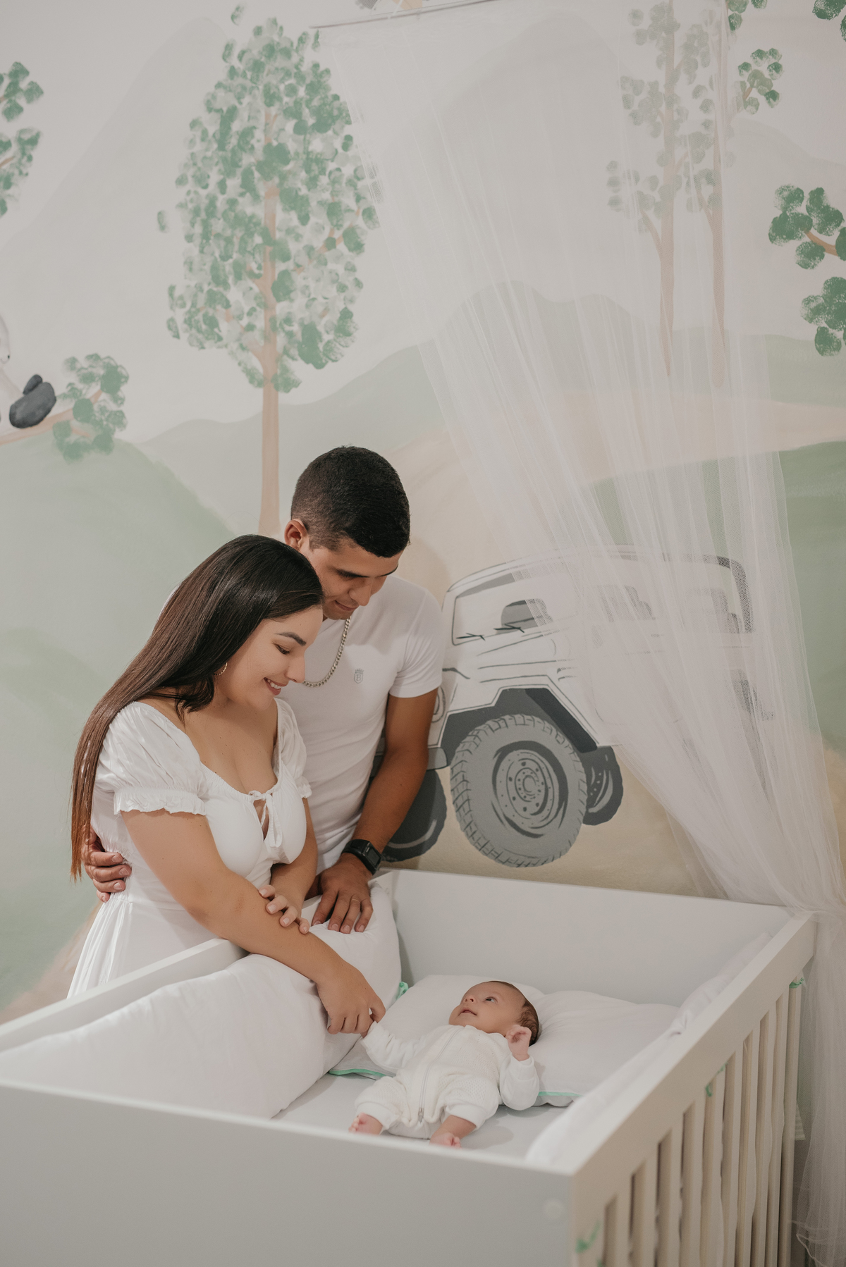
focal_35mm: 50
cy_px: 634
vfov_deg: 39.6
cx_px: 423
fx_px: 1761
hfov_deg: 27.0
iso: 1600
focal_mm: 50
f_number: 2.8
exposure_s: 1/200
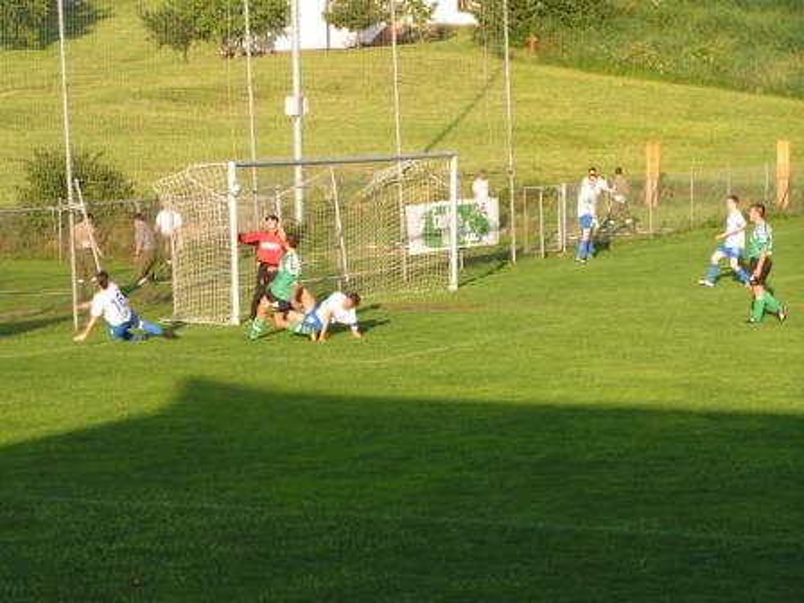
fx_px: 2439
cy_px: 302
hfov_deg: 18.7
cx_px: 402
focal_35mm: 105
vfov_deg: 14.1
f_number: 3.2
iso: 50
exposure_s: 1/400
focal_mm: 17.5
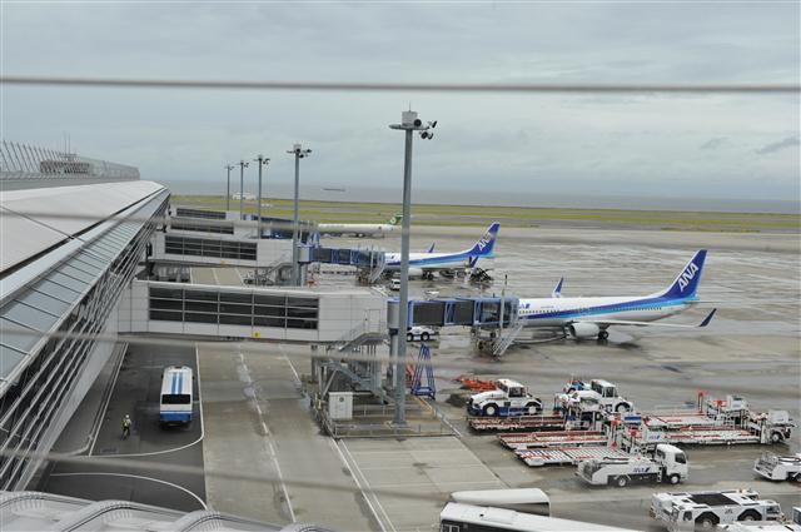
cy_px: 266
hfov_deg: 48.5
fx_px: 889
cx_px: 400
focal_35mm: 40
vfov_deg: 33.3
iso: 1000
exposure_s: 1/1600
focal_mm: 40
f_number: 10
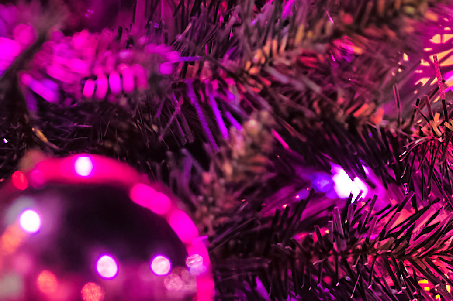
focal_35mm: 492
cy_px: -27
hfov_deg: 4.2
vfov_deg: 2.8
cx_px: 641
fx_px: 6187
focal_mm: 85
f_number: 1.4
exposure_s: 1/80
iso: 100
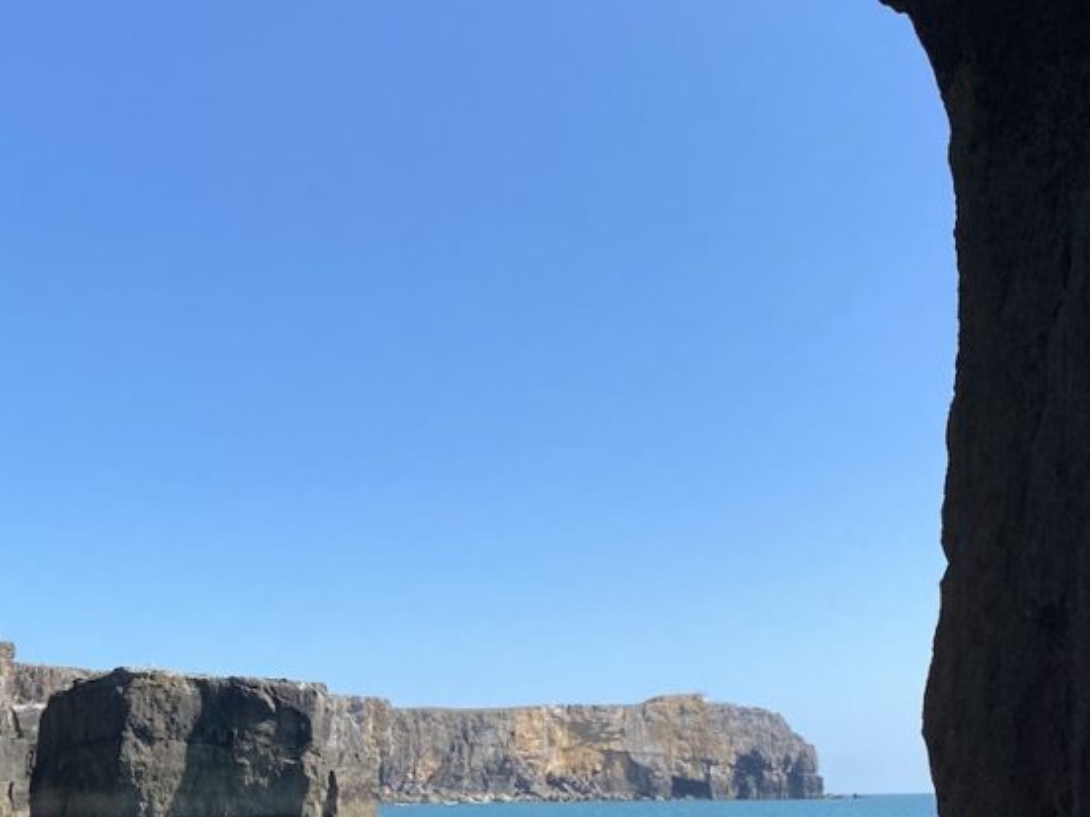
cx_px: 299
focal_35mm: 51
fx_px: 1606
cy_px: 597
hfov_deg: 36.8
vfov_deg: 28.2
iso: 32
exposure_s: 1/2358
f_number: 1.8
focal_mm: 4.25
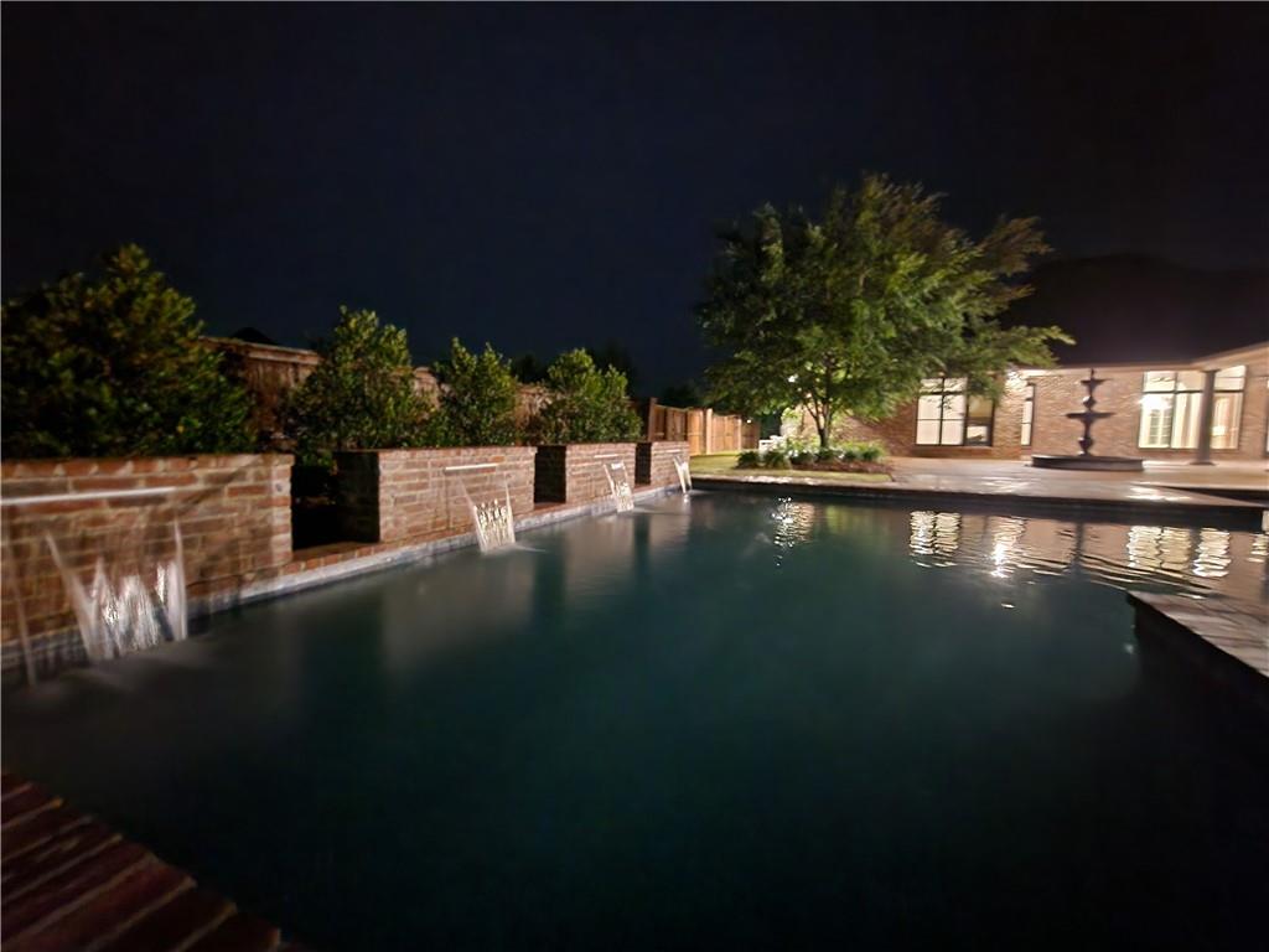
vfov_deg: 89.9
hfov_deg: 106.2
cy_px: 476
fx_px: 477
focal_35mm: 13
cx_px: 634
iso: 1250
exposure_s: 1/4
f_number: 2.2
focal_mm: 2.2
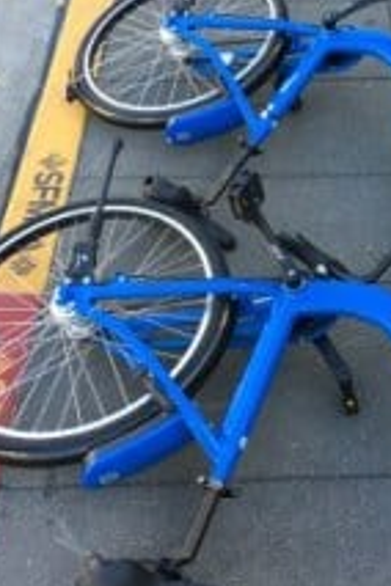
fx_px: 831
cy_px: 264
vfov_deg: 38.8
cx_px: 347
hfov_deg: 25.7
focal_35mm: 51
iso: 32
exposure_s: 1/120
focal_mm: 4.15
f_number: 2.2
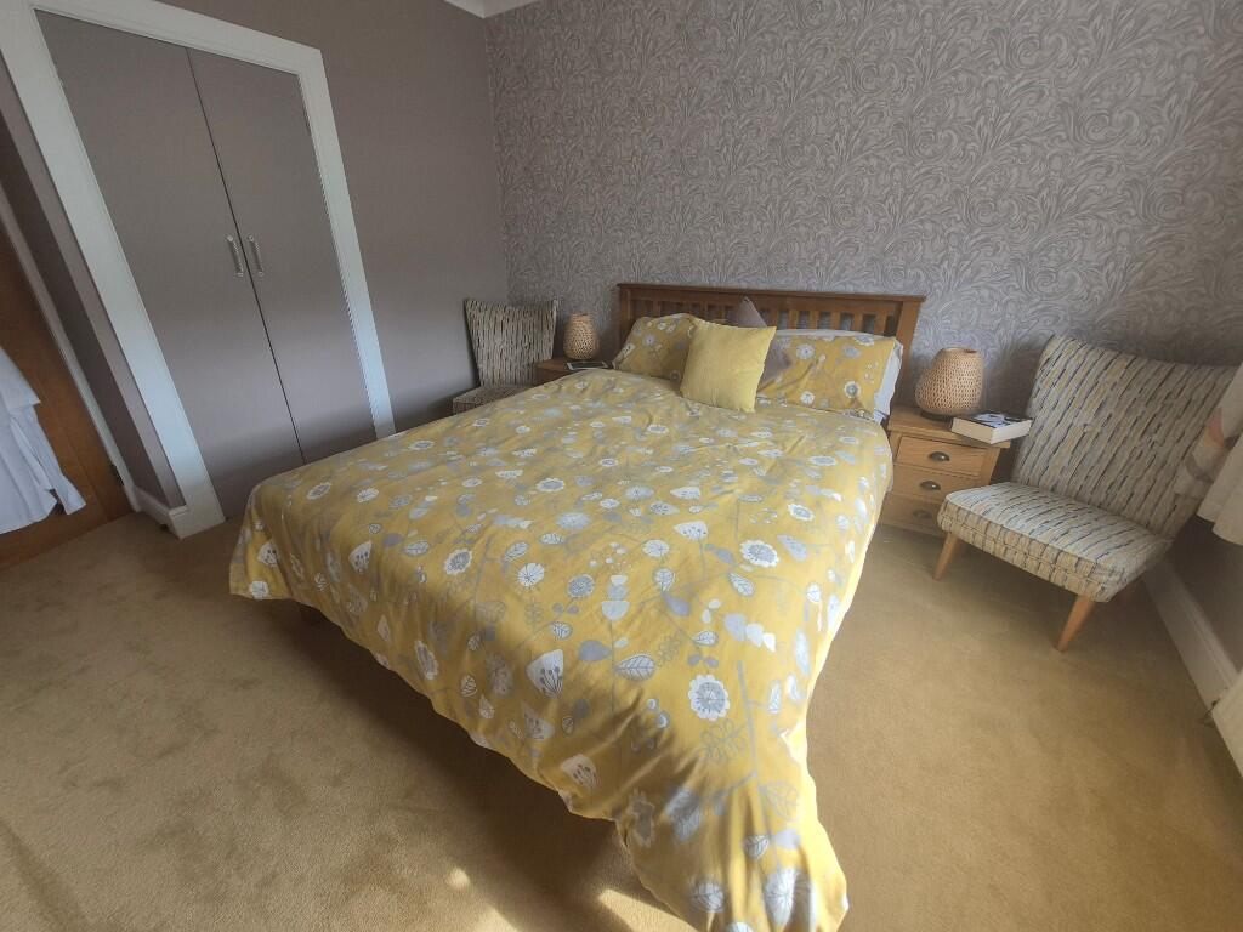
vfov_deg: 89.9
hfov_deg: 106.2
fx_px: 467
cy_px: 466
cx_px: 622
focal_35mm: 13
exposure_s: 1/100
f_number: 2.2
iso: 64
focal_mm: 1.74
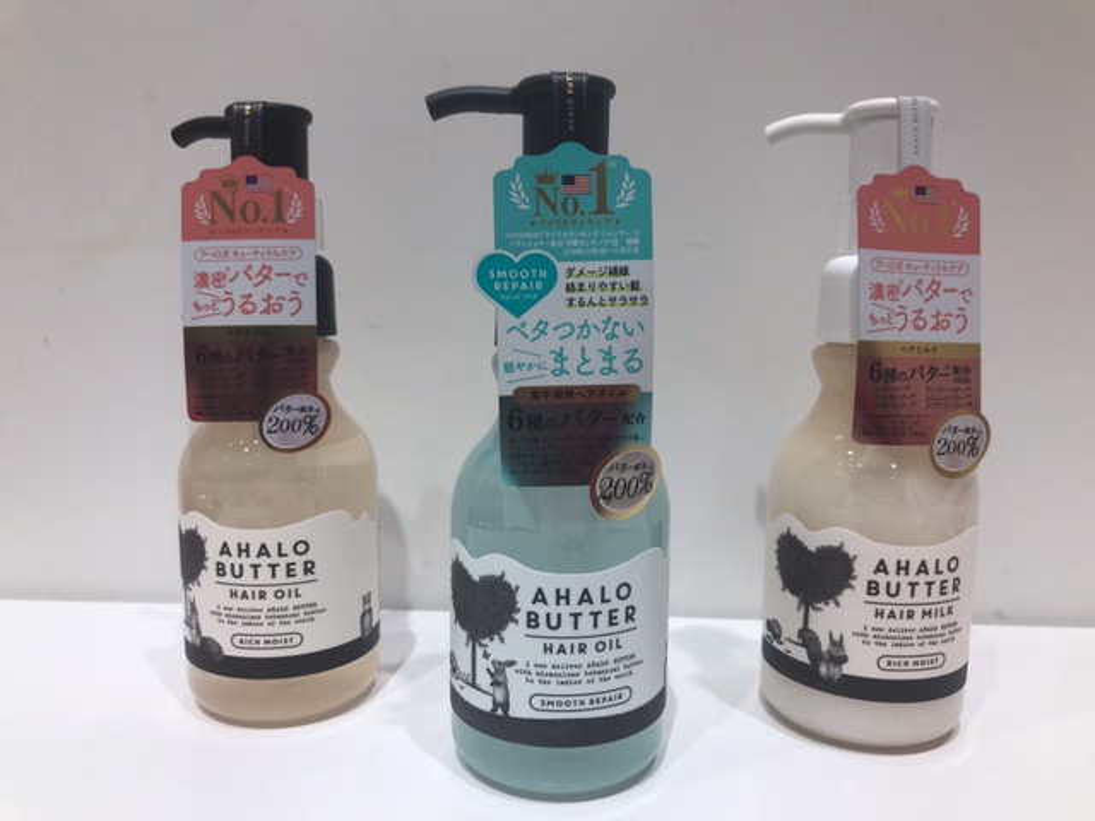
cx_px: 548
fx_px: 886
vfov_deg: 49.7
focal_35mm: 28
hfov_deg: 63.4
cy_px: 410
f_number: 1.8
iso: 20
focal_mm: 3.99
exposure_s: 1/137
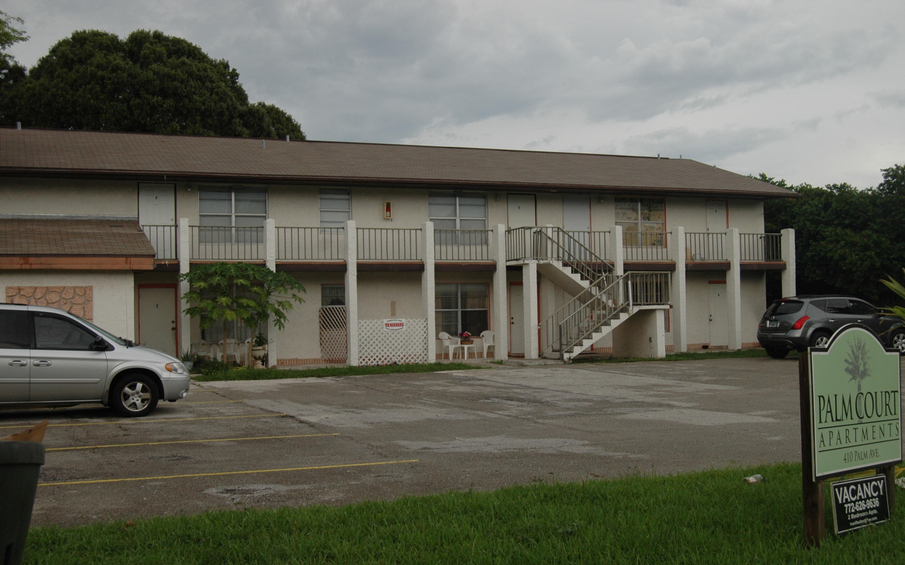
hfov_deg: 49.3
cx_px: 453
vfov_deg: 32.0
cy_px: 276
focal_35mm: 40
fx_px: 987
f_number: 6.3
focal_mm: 26
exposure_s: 1/160
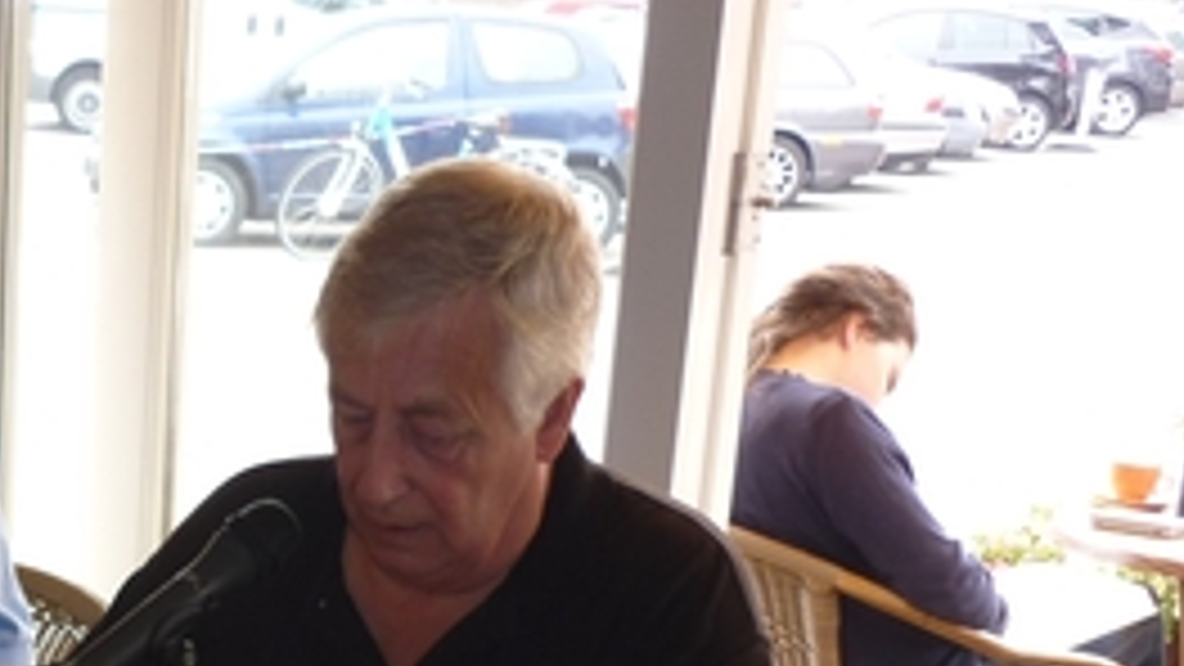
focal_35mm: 82
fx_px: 2575
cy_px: 914
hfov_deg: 24.3
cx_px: -104
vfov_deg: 14.0
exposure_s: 1/30
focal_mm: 5.5
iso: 100
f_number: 2.8
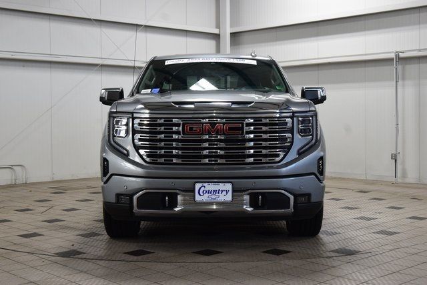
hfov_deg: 36.9
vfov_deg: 25.1
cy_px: 142
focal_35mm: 54
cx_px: 214
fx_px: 641
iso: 1600
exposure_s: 1/60
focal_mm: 36
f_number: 8
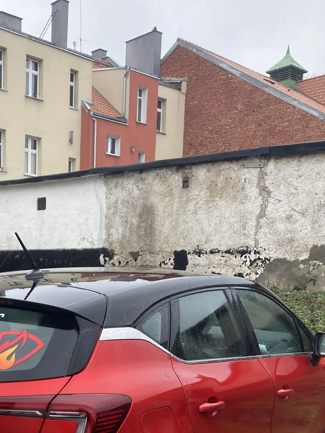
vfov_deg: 36.1
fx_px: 626
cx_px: 89
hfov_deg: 28.8
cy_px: 383
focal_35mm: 50
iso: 64
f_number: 1.8
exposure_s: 1/121
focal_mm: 3.99
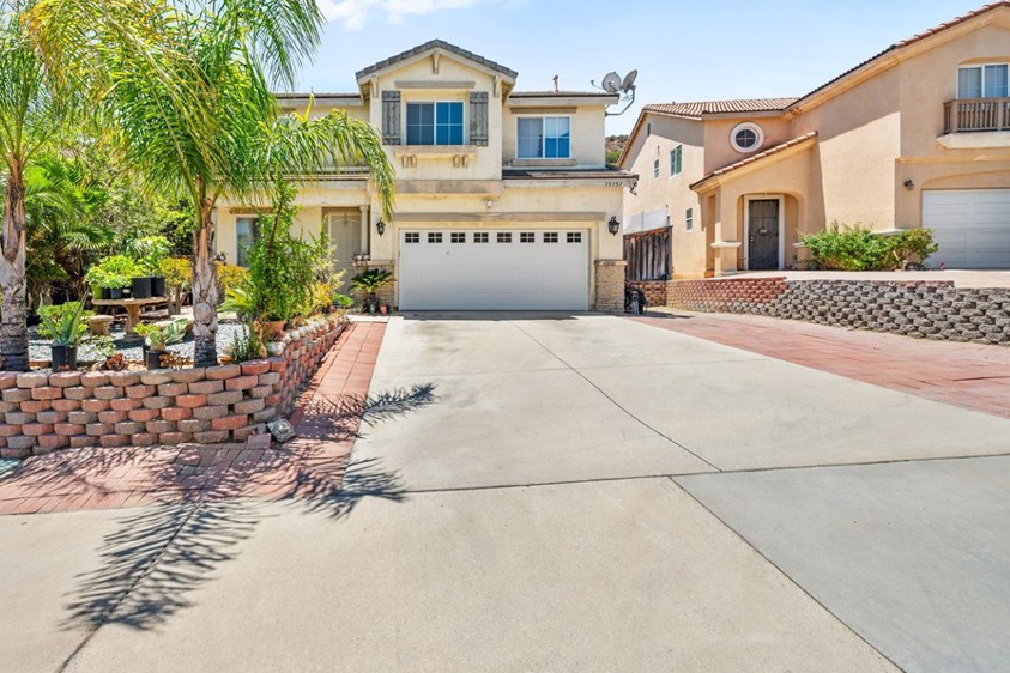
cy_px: 292
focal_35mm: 17
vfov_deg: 70.1
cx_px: 399
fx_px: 477
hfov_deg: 91.9
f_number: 8
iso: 64
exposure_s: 1/320
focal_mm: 14
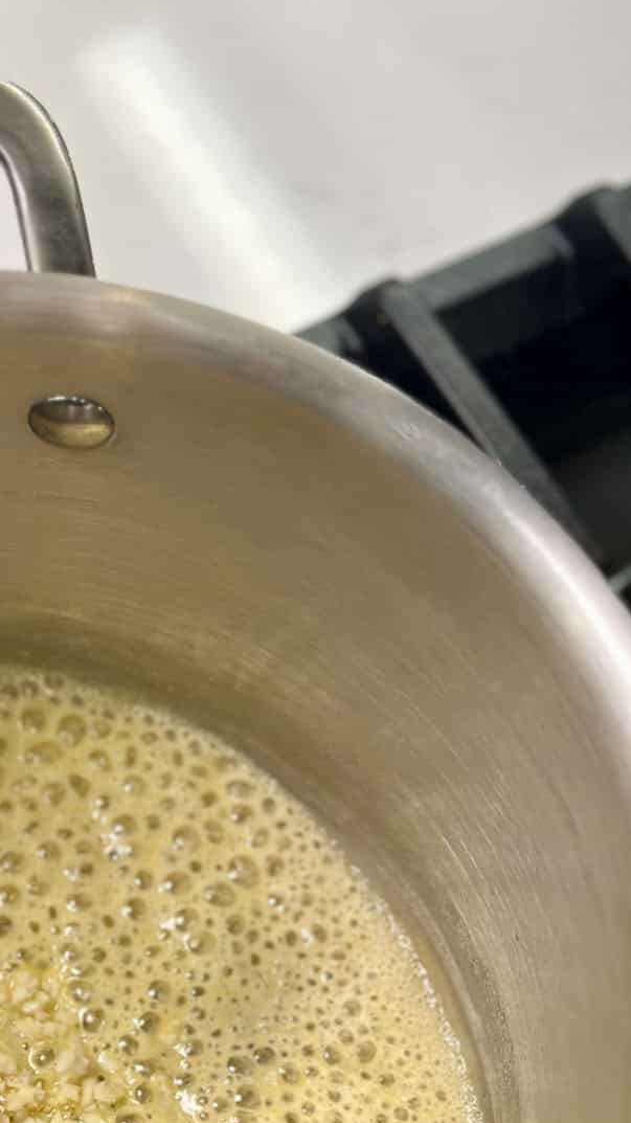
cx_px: 25
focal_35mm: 78
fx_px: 2322
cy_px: 817
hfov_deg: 15.2
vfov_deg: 26.9
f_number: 1.8
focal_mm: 6.9
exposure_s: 1/120
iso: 100
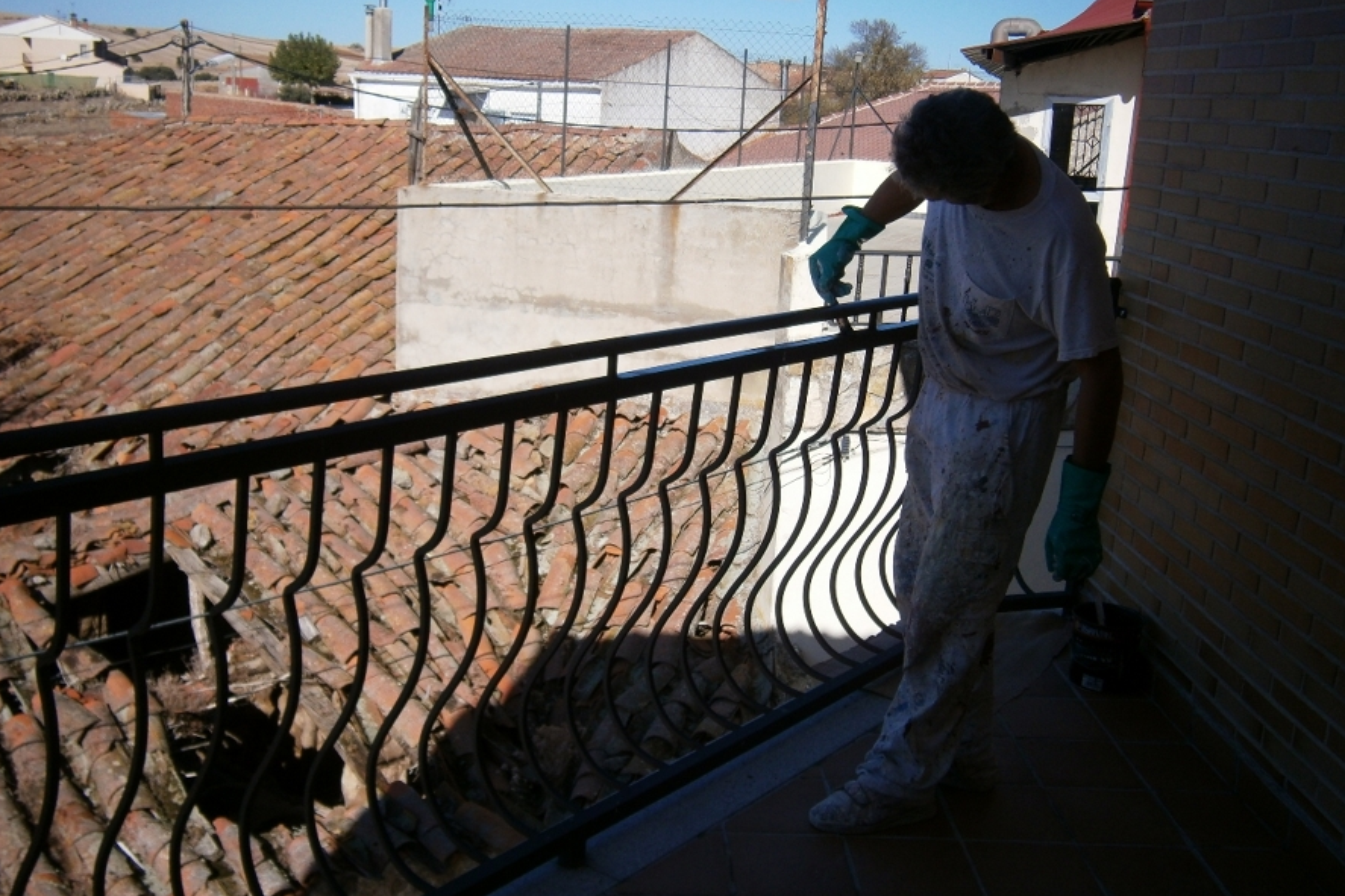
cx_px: 666
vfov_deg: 35.0
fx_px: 1419
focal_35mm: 38
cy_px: 424
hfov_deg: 50.7
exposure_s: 1/1600
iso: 80
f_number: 3.1
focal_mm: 6.4
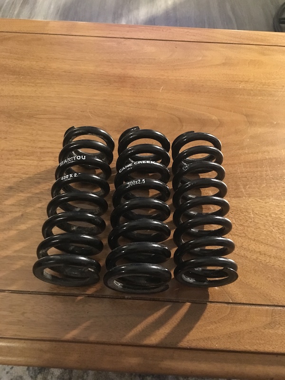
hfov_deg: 48.2
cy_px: 190
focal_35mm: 29
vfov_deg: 61.7
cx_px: 142
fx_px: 318
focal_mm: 4.15
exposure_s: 1/15
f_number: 2.2
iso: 640
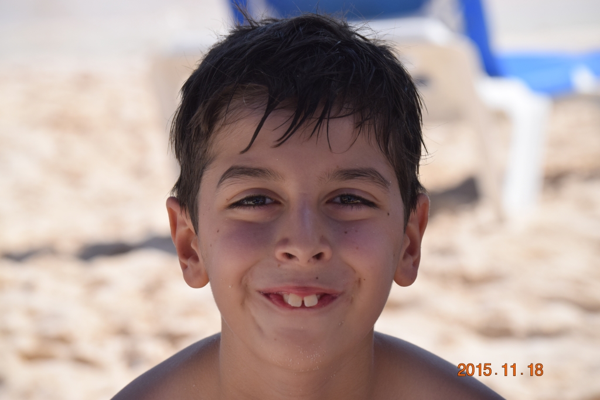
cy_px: 200
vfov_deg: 9.6
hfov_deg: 14.4
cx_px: 300
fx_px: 2374
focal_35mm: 142
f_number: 6.3
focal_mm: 95
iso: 400
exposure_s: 1/1600
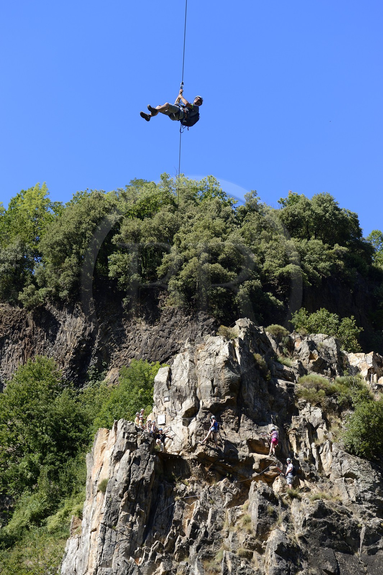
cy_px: 288
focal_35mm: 70
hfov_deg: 19.4
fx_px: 1118
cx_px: 192
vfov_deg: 28.9
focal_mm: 70
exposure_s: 1/400
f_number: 6.3
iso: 200
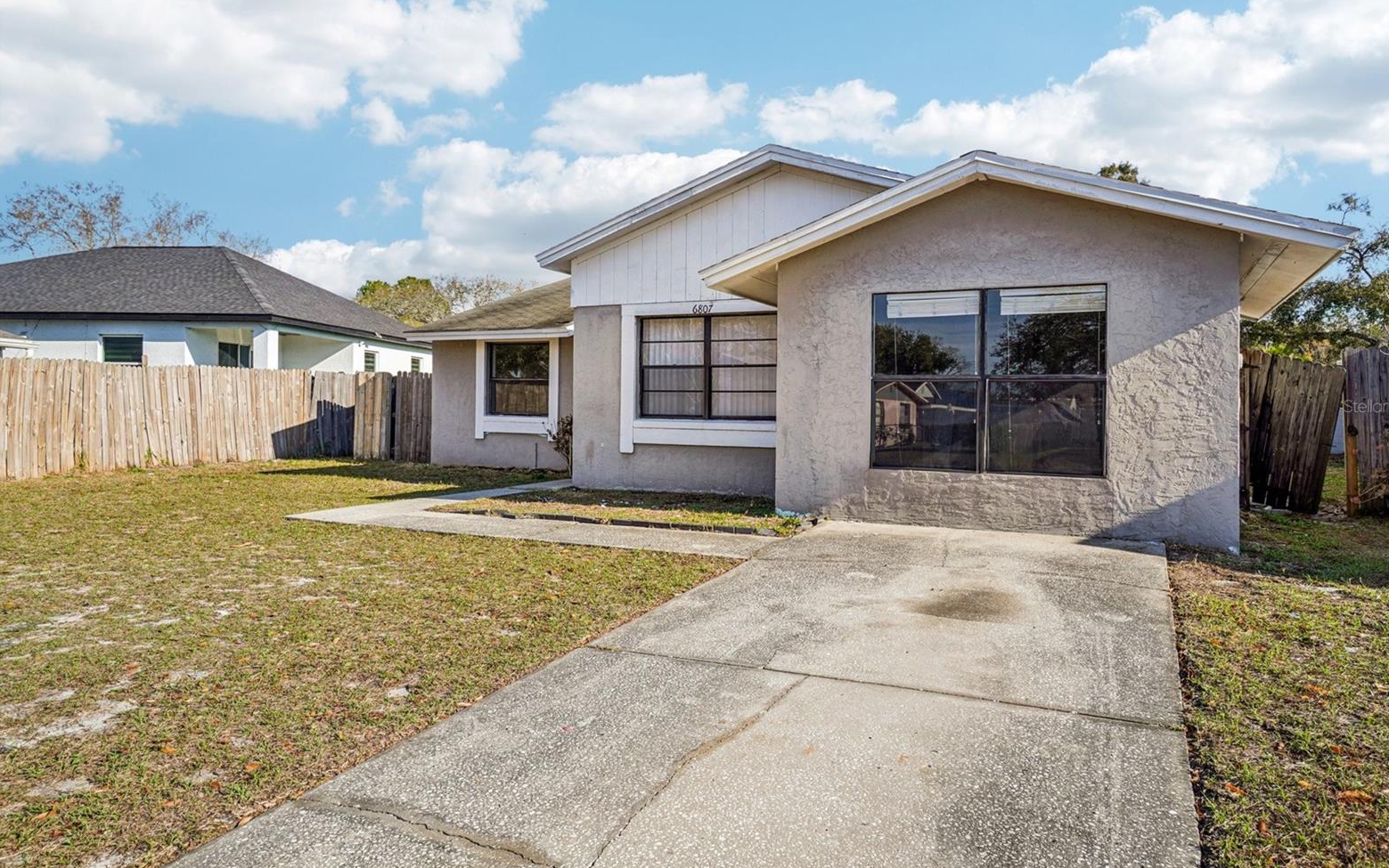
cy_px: 406
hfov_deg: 75.9
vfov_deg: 52.0
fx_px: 891
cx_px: 710
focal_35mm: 24
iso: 100
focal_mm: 15
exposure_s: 1/200
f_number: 8
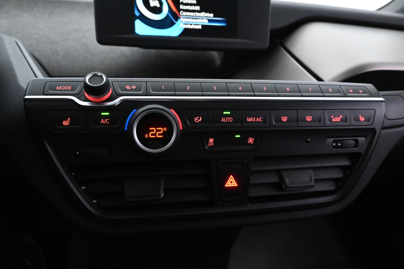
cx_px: 202
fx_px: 269
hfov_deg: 73.7
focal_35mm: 24
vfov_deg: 53.1
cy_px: 134
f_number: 5.6
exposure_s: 1/40
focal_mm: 16
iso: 6400
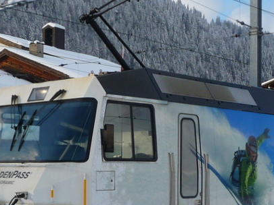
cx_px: 191
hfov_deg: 24.5
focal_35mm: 79
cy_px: 167
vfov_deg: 18.5
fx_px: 626
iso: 100
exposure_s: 1/500
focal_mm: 5.3
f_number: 3.5
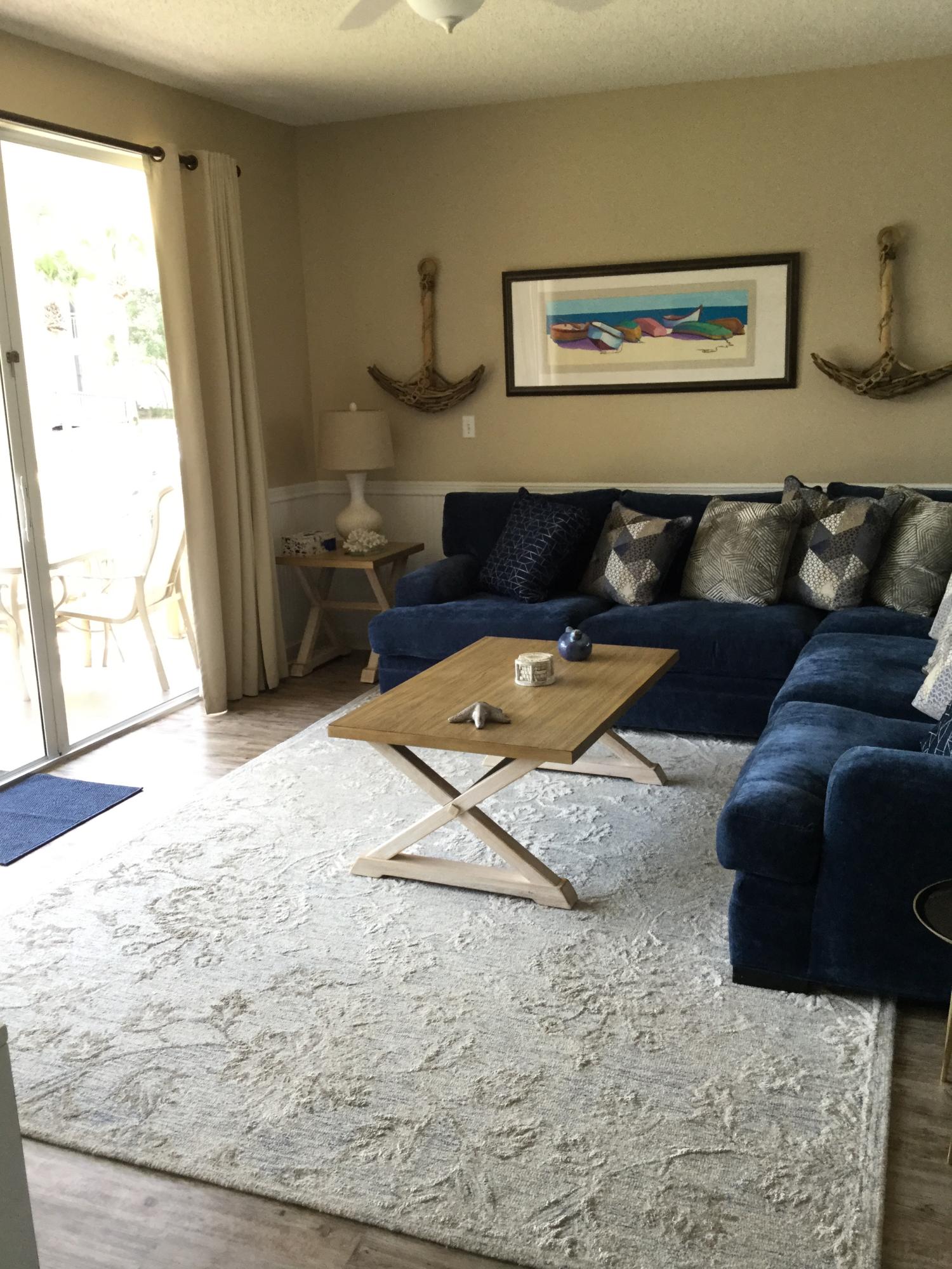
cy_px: 634
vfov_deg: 58.4
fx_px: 1137
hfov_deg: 45.4
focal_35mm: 31
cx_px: 476
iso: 40
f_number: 2.4
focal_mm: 3.3
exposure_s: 1/30
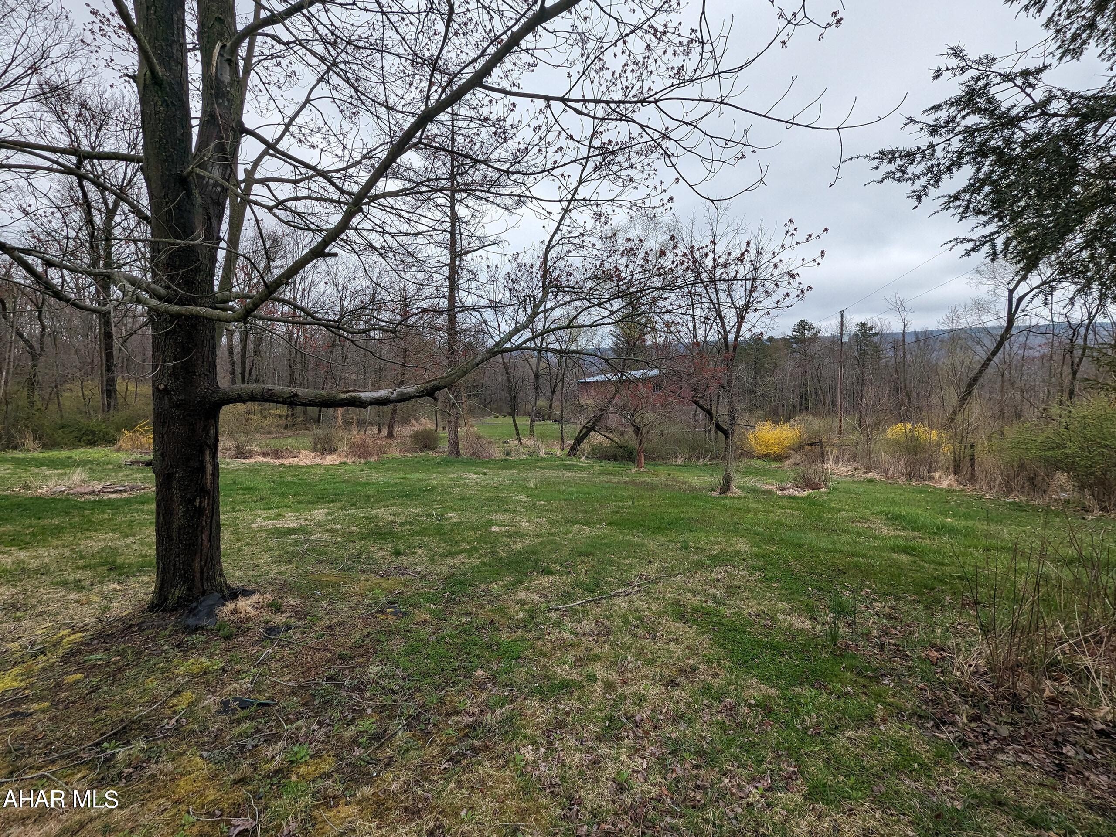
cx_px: 558
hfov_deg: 106.2
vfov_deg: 89.9
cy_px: 418
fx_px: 419
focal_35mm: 13
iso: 47
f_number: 2.2
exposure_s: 1/701
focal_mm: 1.95
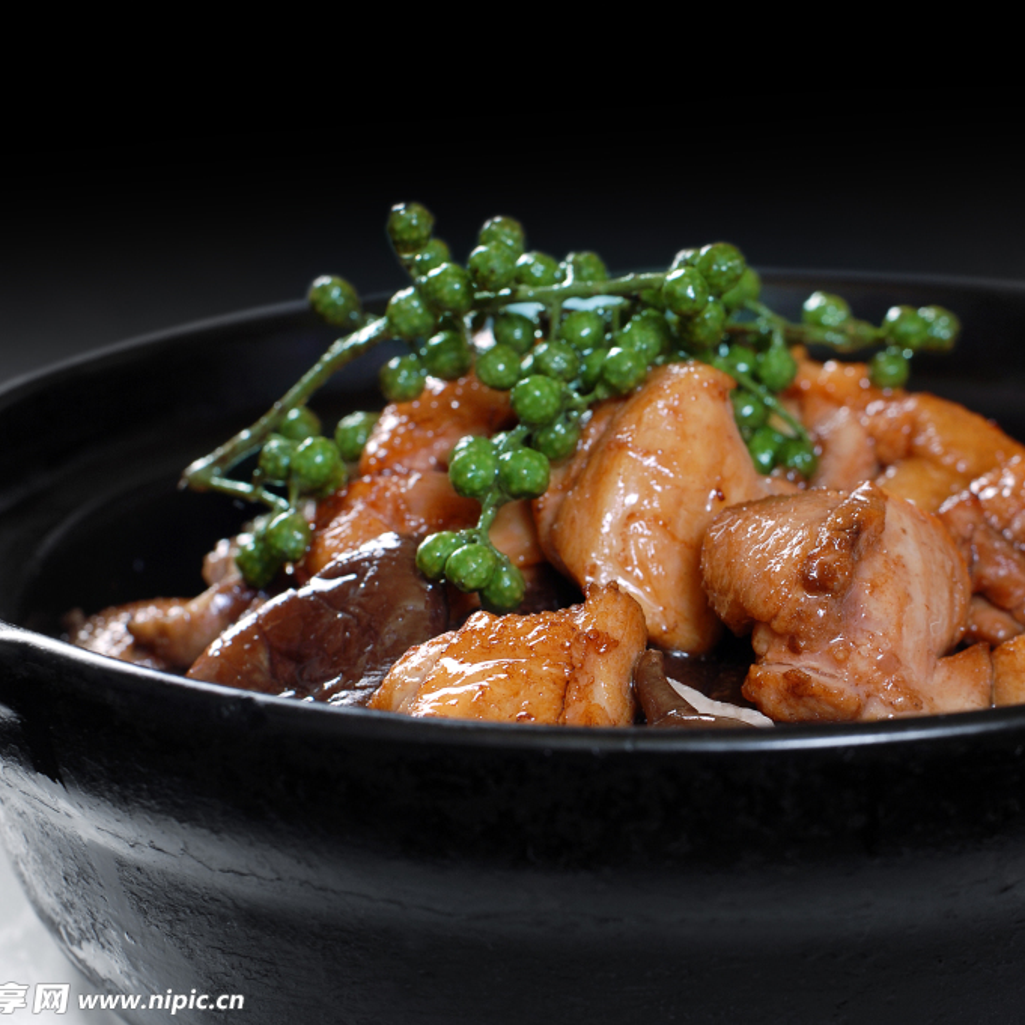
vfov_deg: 18.1
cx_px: 697
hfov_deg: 18.1
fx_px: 3216
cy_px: 511
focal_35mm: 96
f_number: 7.1
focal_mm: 50
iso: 100
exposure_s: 1/160
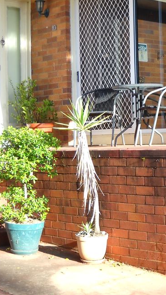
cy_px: 162
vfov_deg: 26.5
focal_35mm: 80
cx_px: 164
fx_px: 625
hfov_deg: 14.9
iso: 64
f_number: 3.1
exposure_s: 1/141
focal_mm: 6.72
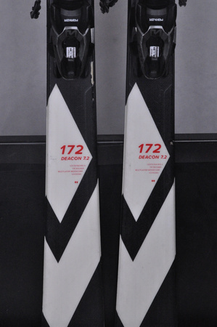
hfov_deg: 12.2
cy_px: 164
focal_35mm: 112
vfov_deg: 18.2
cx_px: 108
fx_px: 1019
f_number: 11
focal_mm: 75
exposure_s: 1/125
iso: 3200
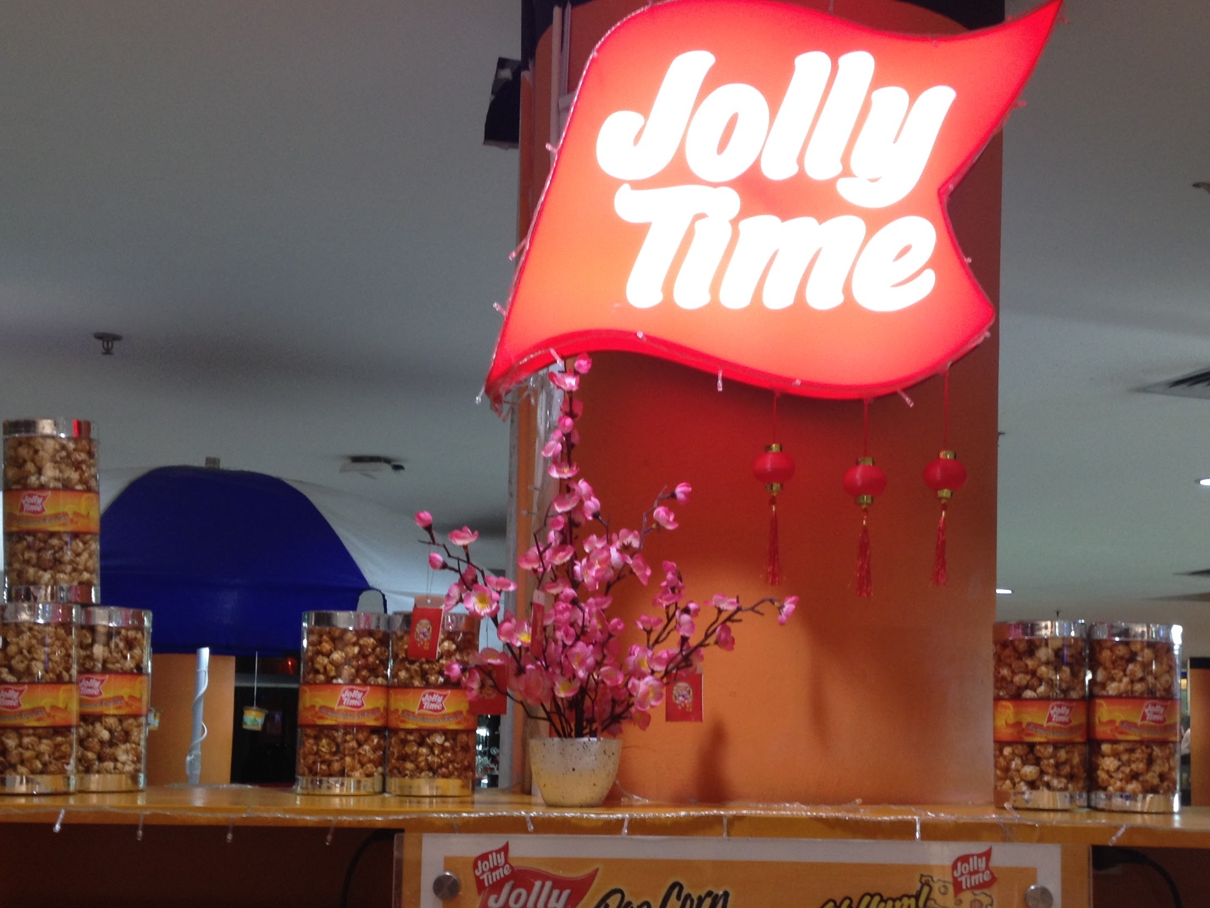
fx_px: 1818
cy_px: 595
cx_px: 701
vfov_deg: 27.9
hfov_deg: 36.7
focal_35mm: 52
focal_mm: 4.28
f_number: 2.4
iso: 64
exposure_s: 1/20
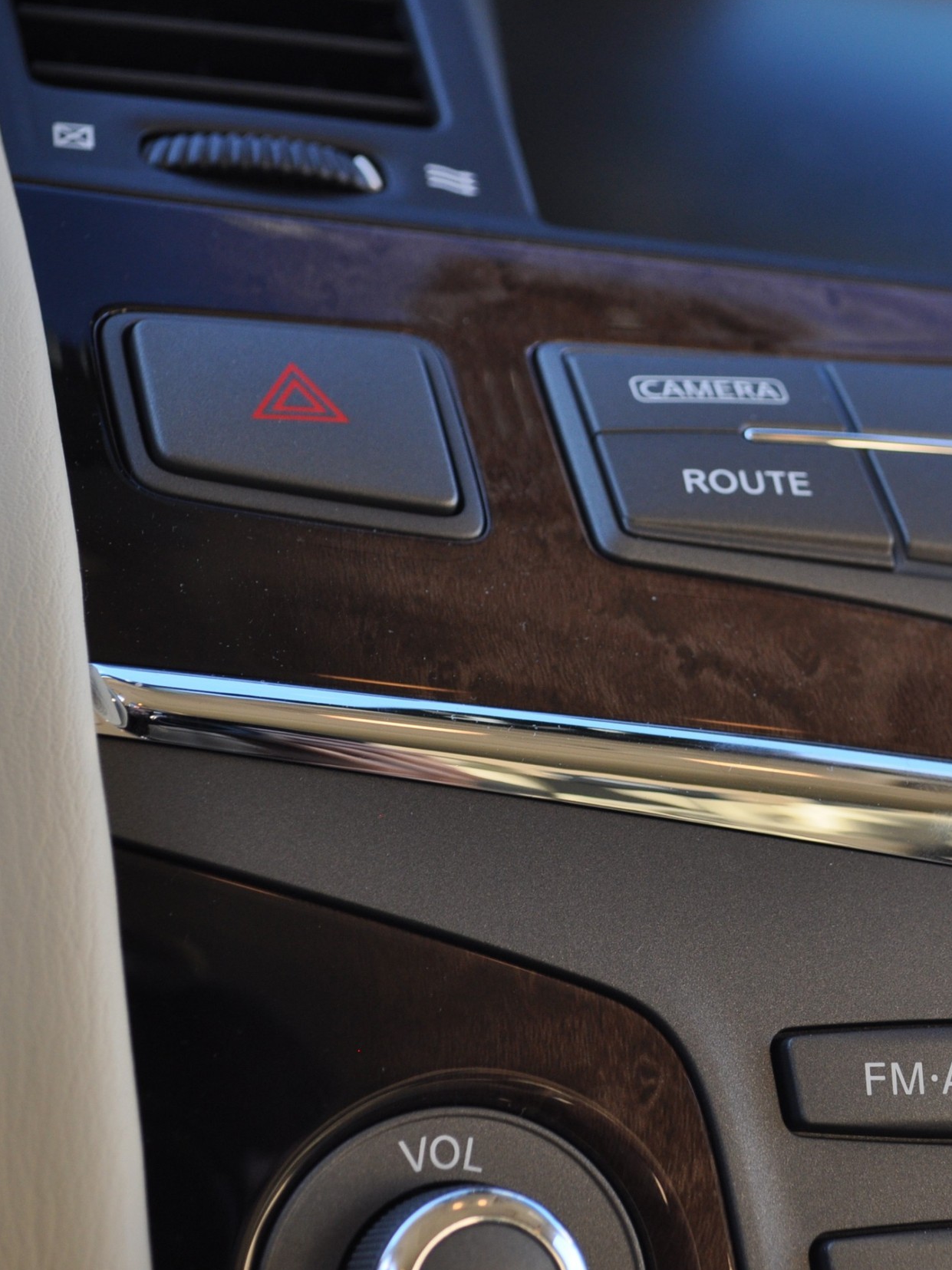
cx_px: 749
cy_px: 634
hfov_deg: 19.7
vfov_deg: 26.3
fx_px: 2714
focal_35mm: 74
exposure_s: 1/125
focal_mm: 34
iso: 400
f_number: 5.6
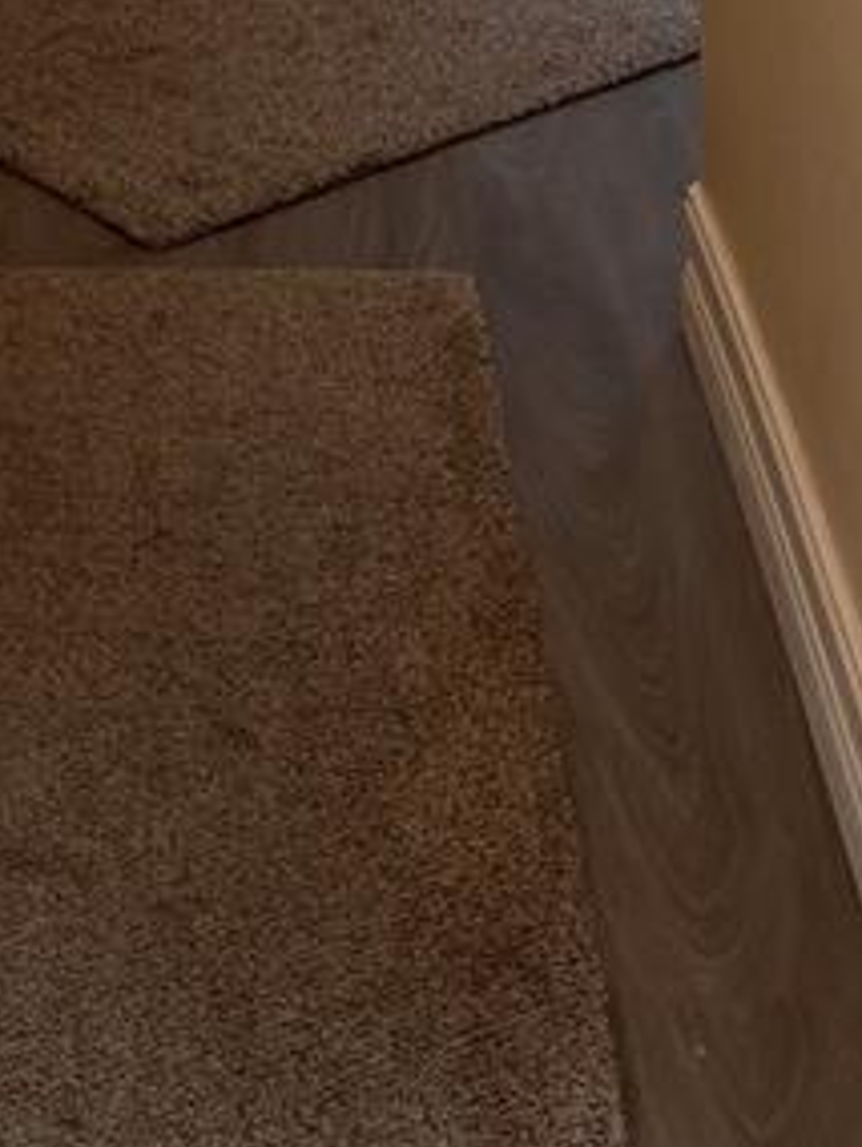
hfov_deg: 14.5
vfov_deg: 16.7
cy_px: -817
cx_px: 68
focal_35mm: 101
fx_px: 3351
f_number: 1.78
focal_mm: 6.76
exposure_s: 1/60
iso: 160
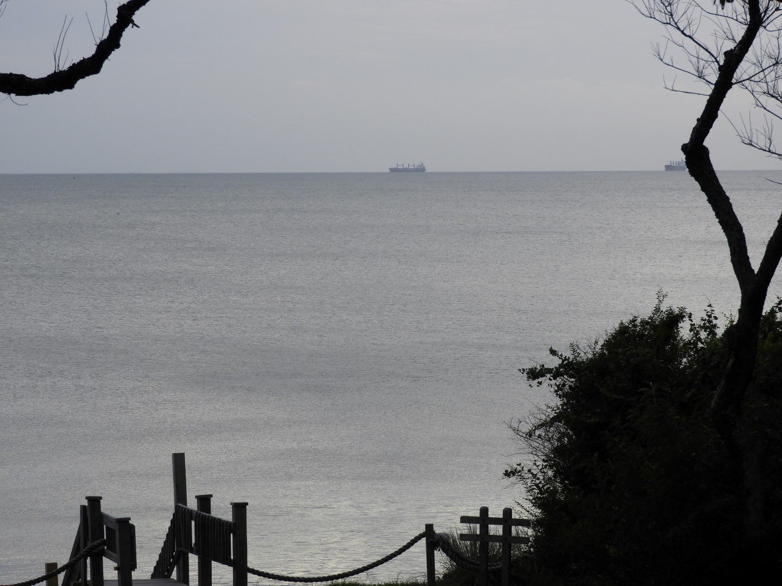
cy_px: 293
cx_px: 391
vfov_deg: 11.0
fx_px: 3050
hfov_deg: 14.6
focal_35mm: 135
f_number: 5
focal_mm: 24.2
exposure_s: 1/250
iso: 100
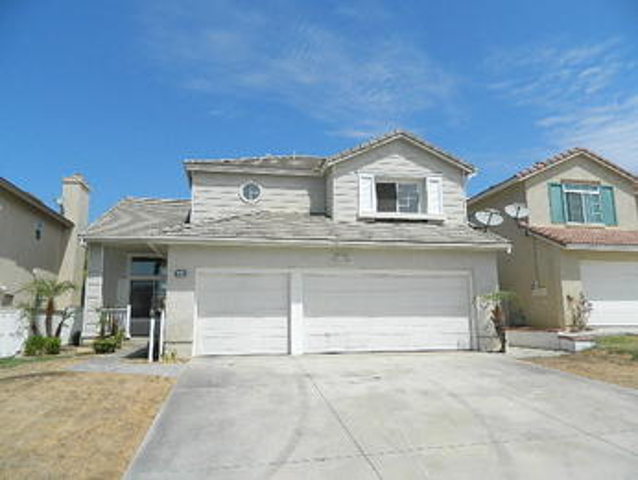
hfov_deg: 69.4
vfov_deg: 54.9
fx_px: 461
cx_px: 319
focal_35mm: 25
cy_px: 240
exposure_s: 1/320
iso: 110
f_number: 8.7
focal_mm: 4.5
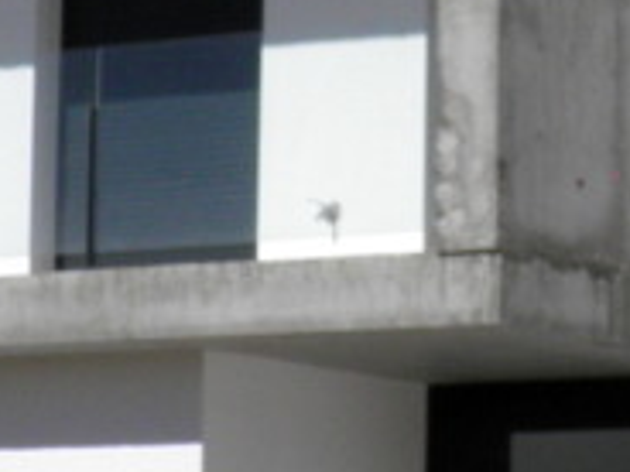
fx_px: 4150
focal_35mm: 228
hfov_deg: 8.6
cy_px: 205
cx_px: 592
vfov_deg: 6.5
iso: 50
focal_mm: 6.3
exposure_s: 1/1000
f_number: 5.5
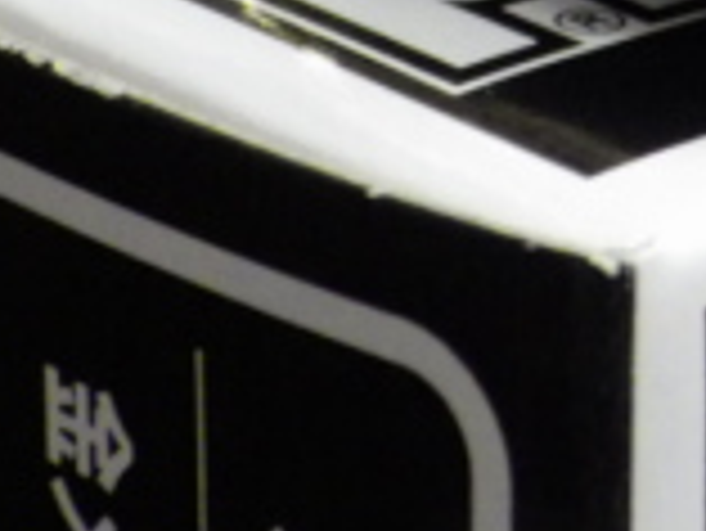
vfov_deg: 3.5
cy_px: -220
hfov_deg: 4.7
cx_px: 1241
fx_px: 8552
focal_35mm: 419
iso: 800
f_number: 4.6
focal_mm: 18.4
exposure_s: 1/30
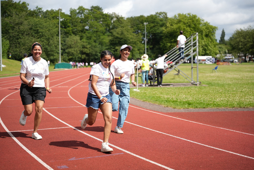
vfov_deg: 23.7
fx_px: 403
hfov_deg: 35.0
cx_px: 127
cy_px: 85
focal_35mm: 57
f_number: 2.8
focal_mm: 57.1
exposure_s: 1/4000
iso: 250
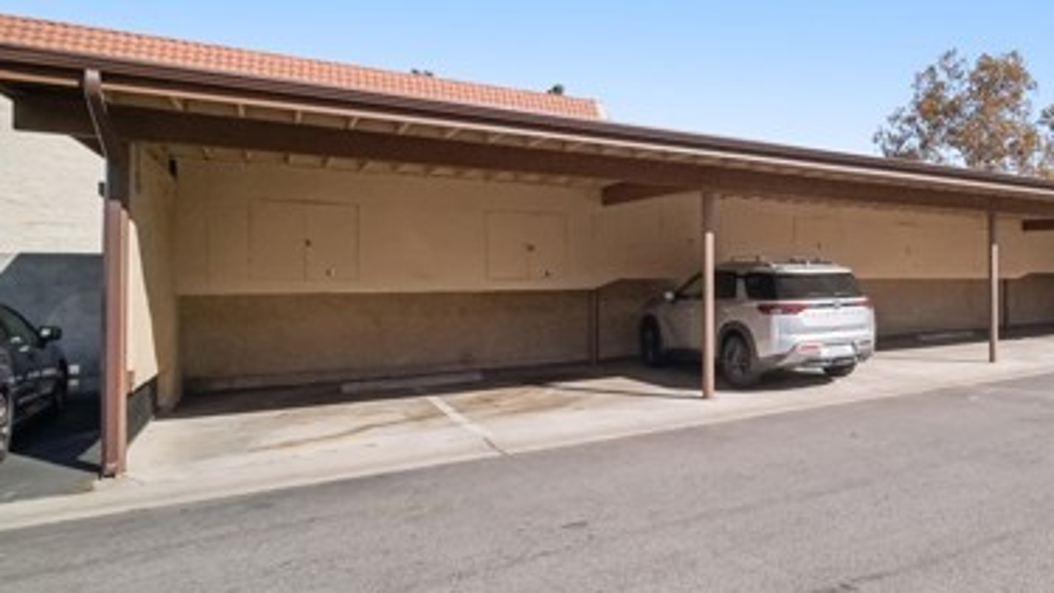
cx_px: 809
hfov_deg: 68.5
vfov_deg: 46.0
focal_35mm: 25
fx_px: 699
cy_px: 275
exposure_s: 1/300
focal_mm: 9
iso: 160
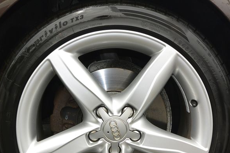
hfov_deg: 41.9
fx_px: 300
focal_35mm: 47
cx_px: 110
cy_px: 121
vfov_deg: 28.1
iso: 160
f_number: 5.6
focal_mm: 10
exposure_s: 1/250
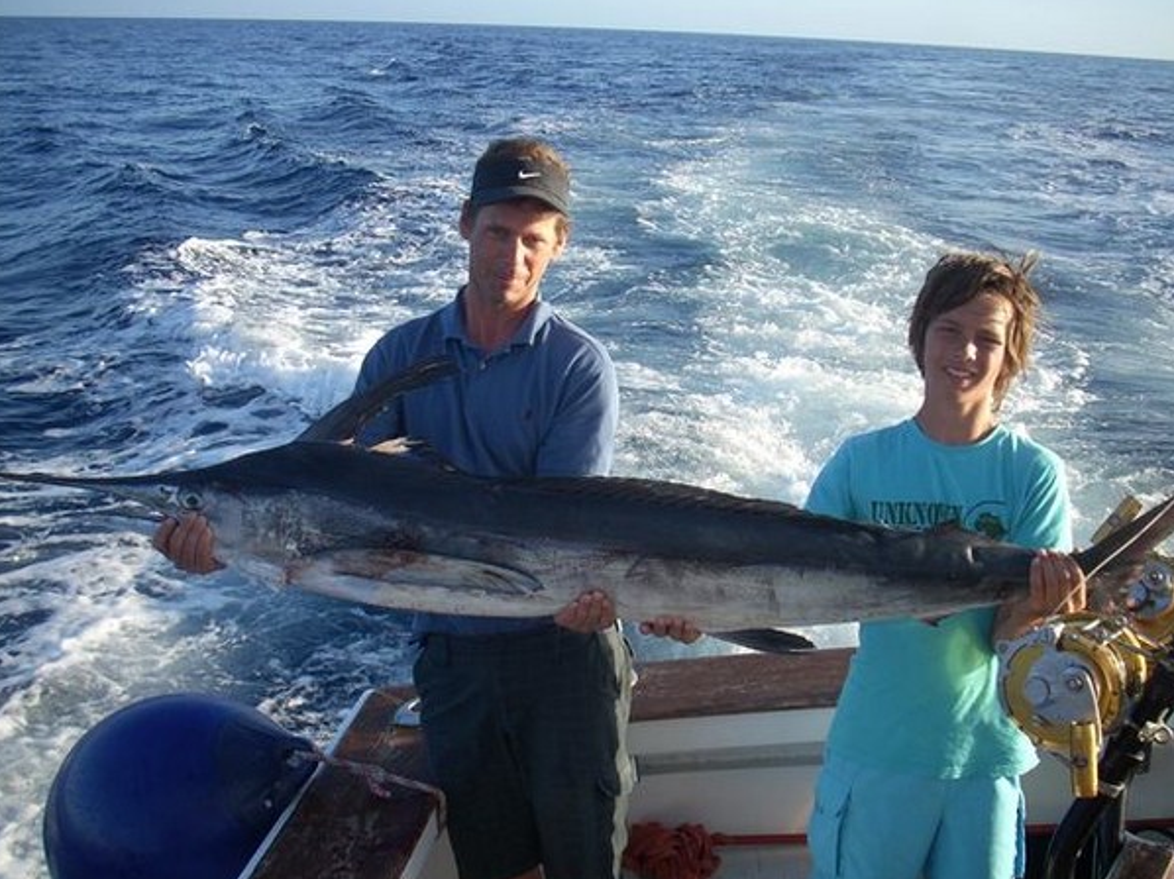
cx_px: 607
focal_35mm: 39
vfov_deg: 36.8
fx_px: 1322
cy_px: 438
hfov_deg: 47.9
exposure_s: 1/386
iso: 64
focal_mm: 6.2
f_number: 2.8
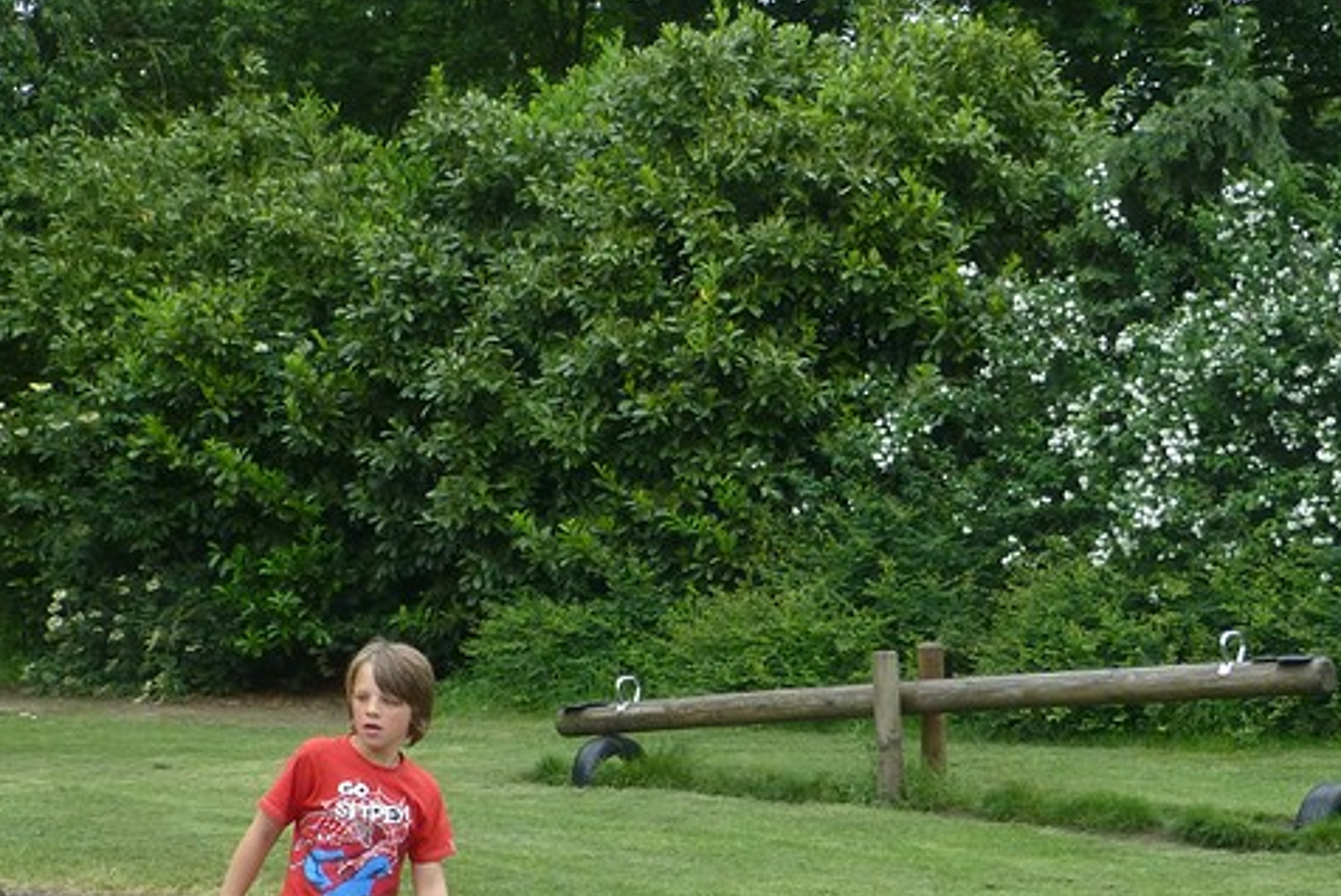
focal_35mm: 76
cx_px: 783
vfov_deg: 17.2
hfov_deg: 26.6
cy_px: 1043
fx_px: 2833
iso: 160
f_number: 3.7
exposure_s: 1/250
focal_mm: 6.1
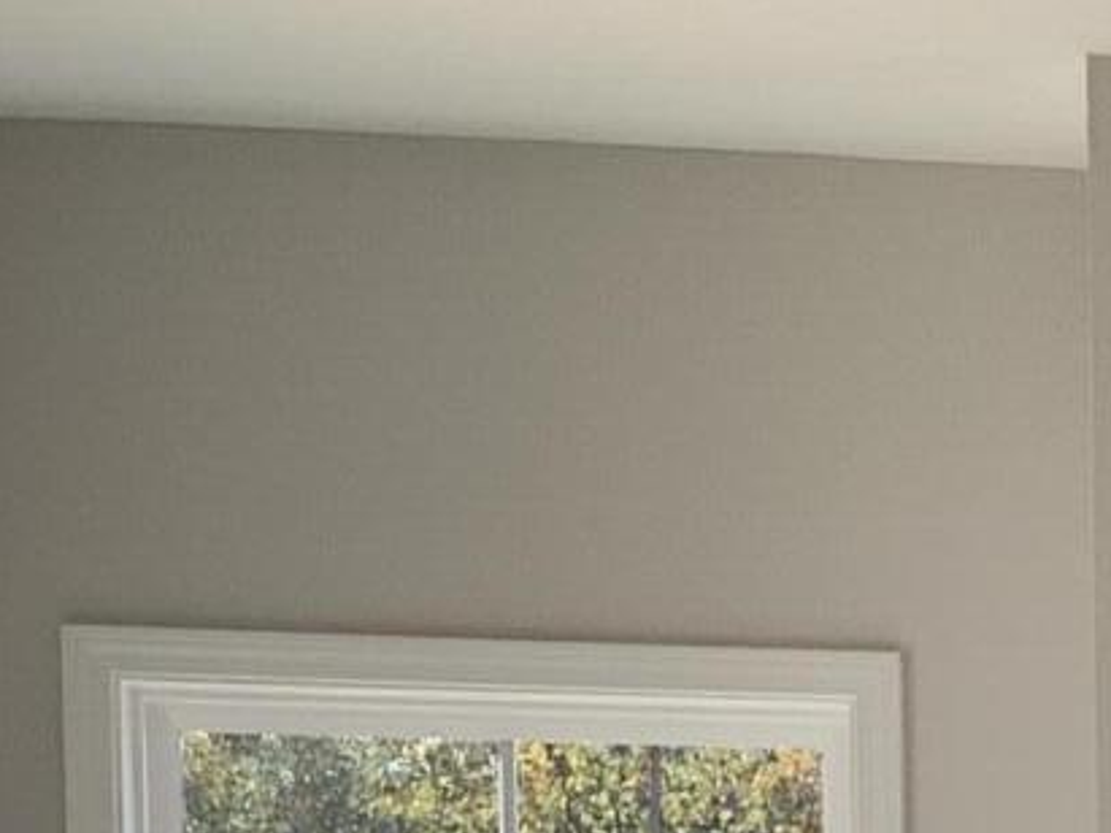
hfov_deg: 11.9
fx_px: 4845
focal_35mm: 151
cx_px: 2090
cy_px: 1458
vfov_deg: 9.4
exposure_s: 1/171
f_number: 2.4
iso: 25
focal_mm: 3.3
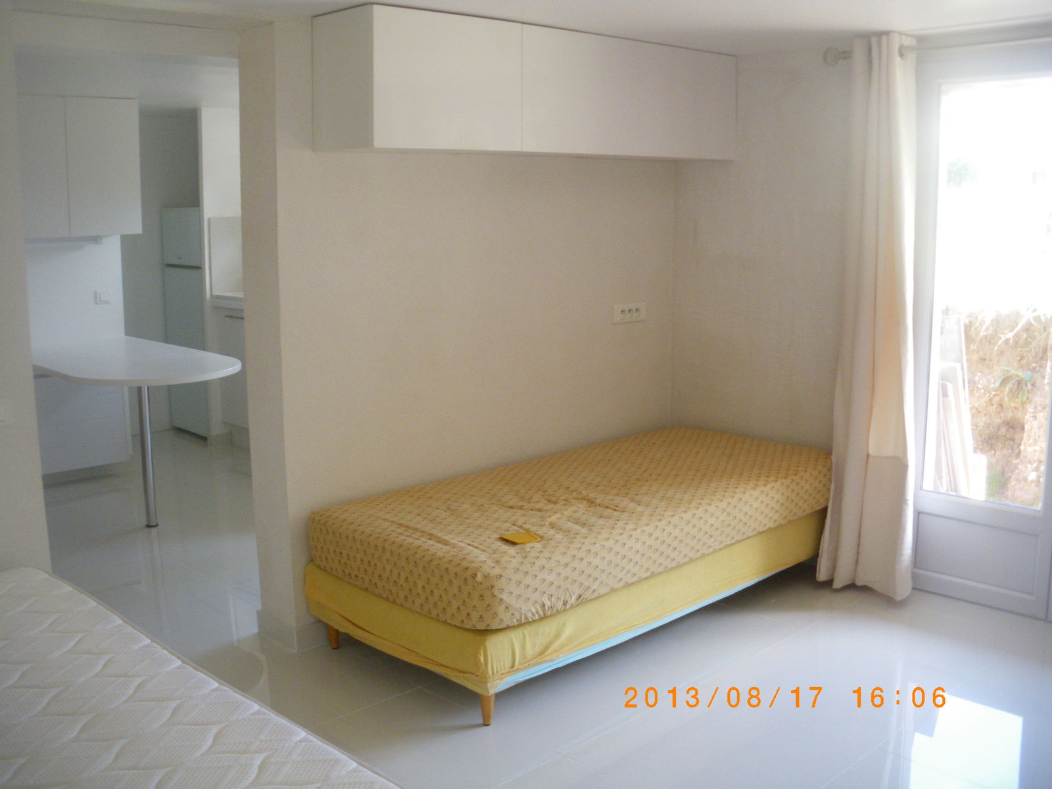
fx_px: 1094
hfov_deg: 51.4
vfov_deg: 39.7
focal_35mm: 36
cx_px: 526
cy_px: 394
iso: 320
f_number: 3.5
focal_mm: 6.3
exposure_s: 1/50
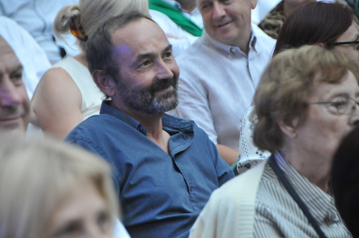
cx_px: 180
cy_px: 119
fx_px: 2241
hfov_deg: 9.2
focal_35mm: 225
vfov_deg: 6.1
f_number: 5.6
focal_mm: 150
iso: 1800
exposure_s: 1/60
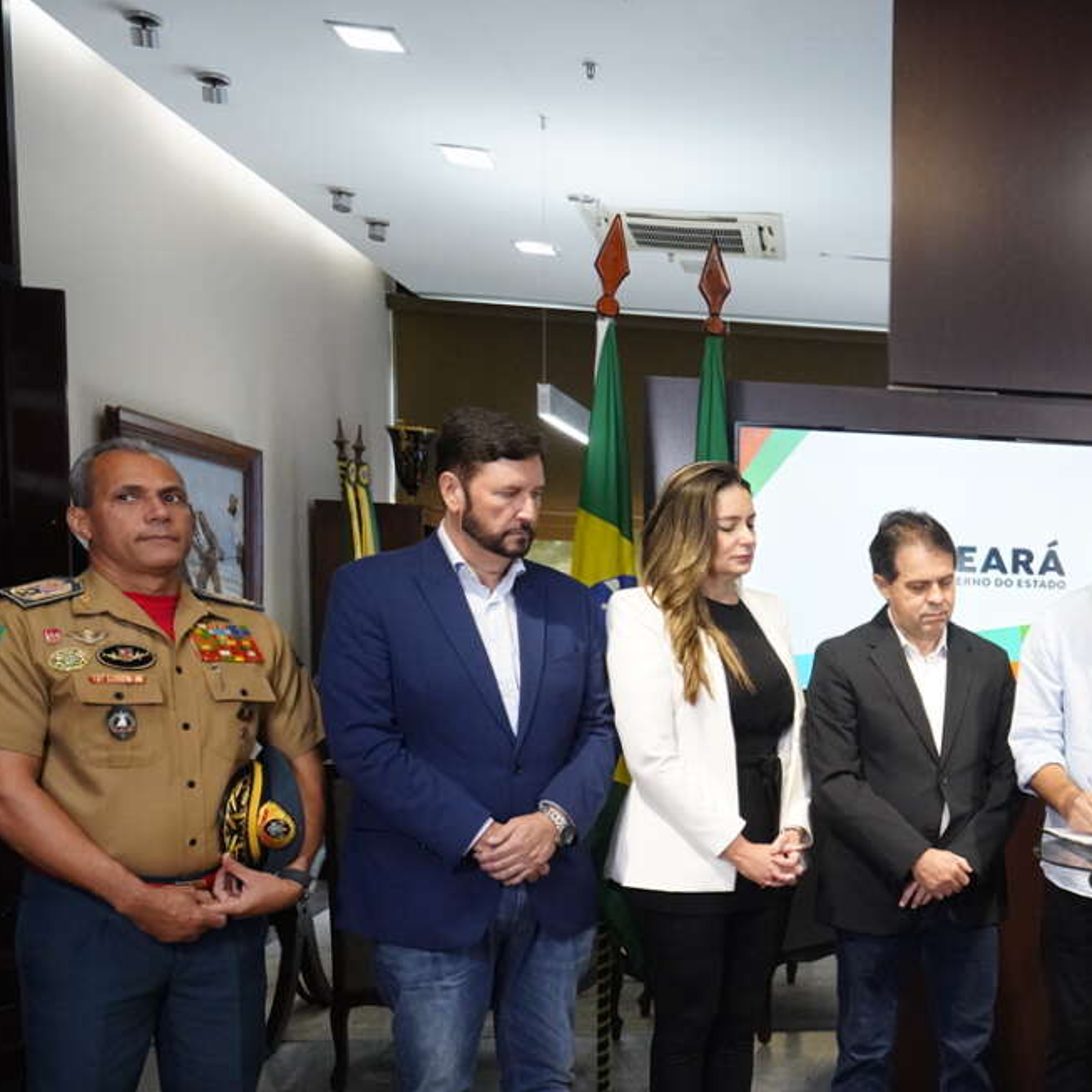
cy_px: 775
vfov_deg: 37.7
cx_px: 1166
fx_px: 1570
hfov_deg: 33.9
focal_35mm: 44
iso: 5000
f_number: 5.6
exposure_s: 1/160
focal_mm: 22
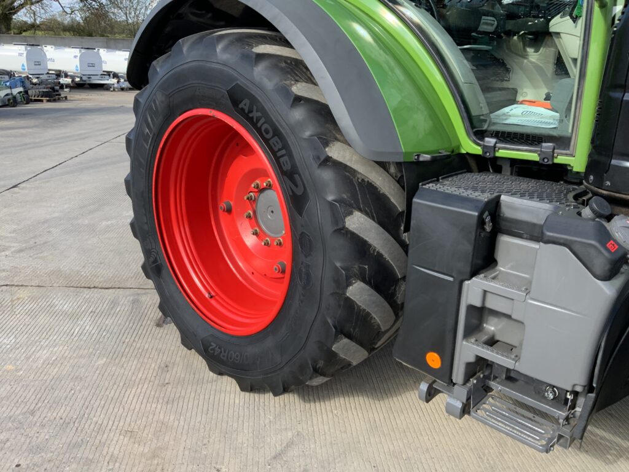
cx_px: 314
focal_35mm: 29
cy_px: 236
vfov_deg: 48.2
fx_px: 527
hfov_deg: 61.7
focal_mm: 3
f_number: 1.8
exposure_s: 1/442
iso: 16
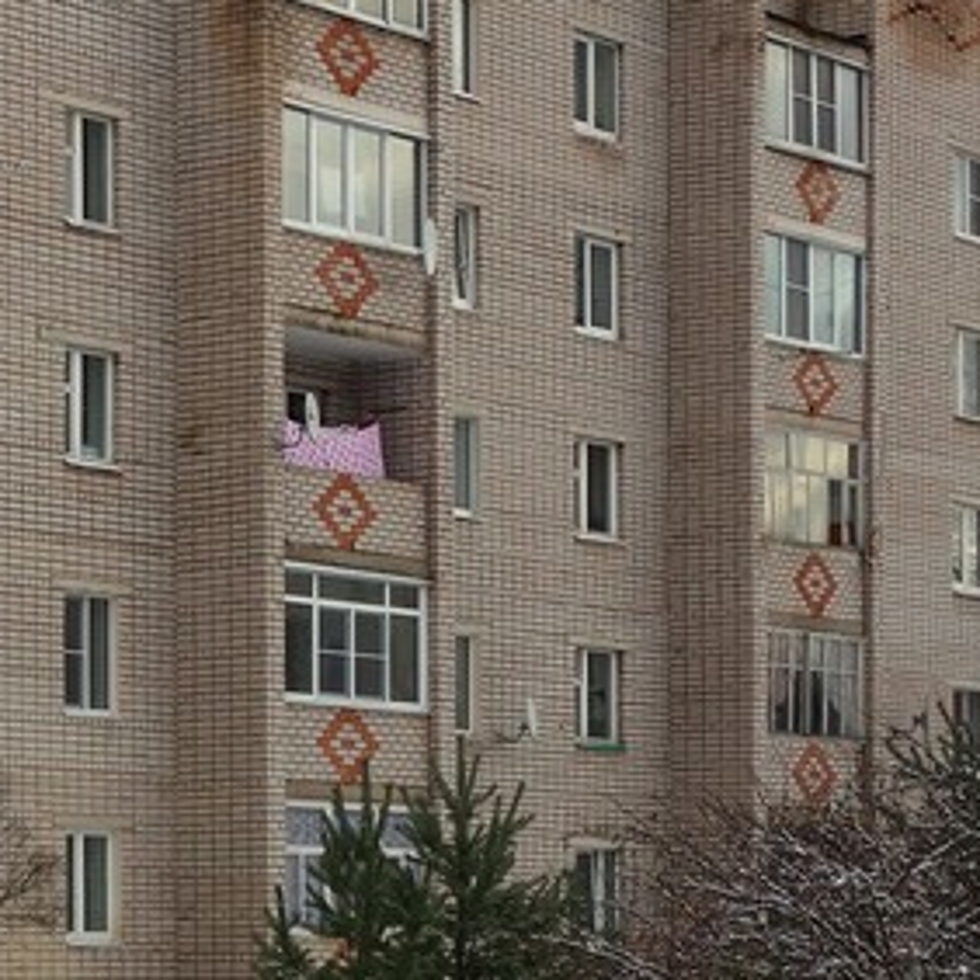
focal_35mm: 118
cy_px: 111
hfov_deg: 14.4
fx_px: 3780
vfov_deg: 14.6
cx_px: -94
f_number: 5.6
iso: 125
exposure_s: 1/250
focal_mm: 10.4
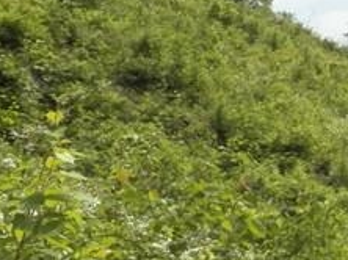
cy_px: 298
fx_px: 1516
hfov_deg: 12.5
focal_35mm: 151
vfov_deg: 9.7
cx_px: 519
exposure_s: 1/2000
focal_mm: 5.5
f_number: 4
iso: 125
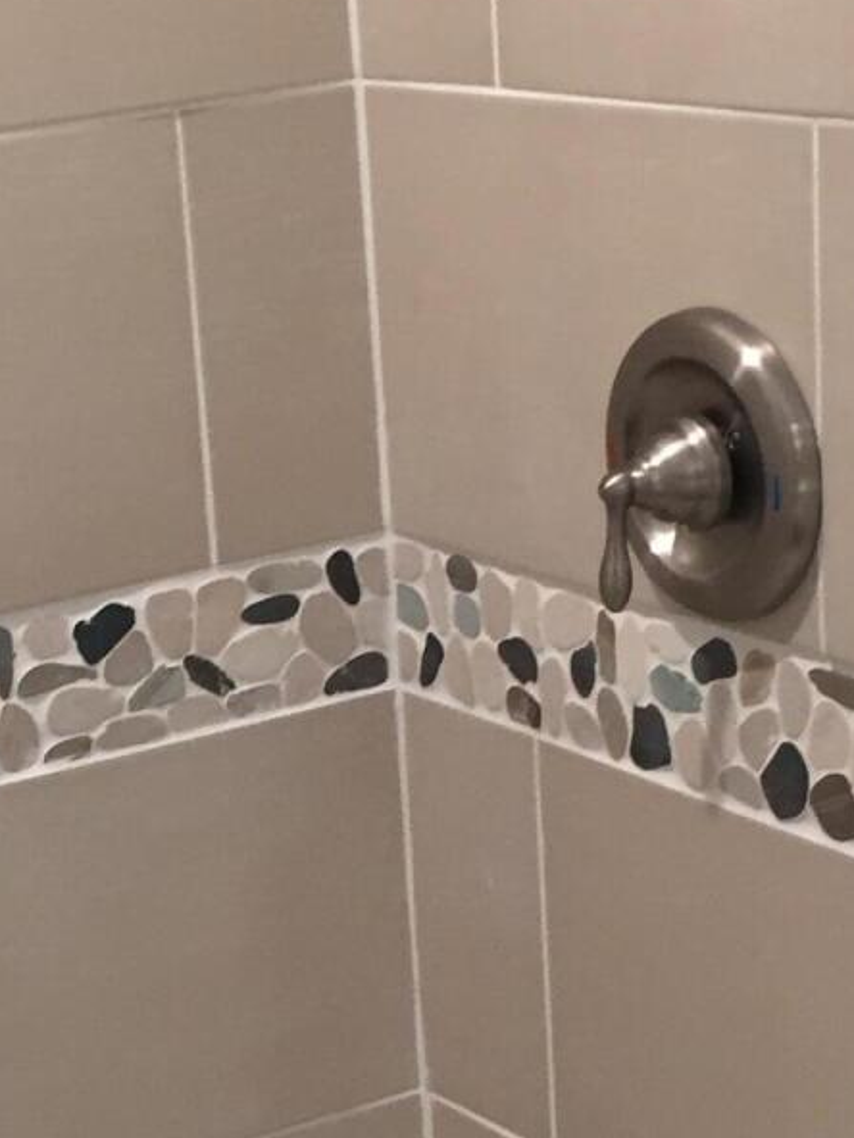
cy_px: 817
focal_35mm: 98
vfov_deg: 19.9
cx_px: 163
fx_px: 3224
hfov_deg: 15.0
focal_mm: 4.15
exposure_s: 1/30
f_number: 2.2
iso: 80
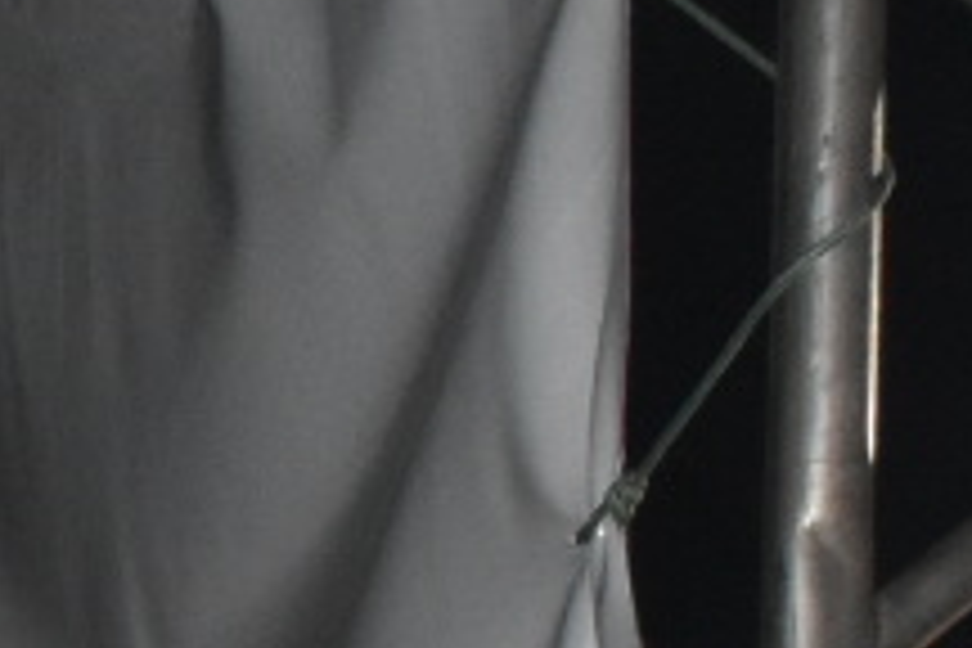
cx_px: -1836
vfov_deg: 5.2
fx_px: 6668
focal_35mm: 247
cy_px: 1998
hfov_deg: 7.4
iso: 1600
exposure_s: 1/100
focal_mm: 22
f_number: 5.6
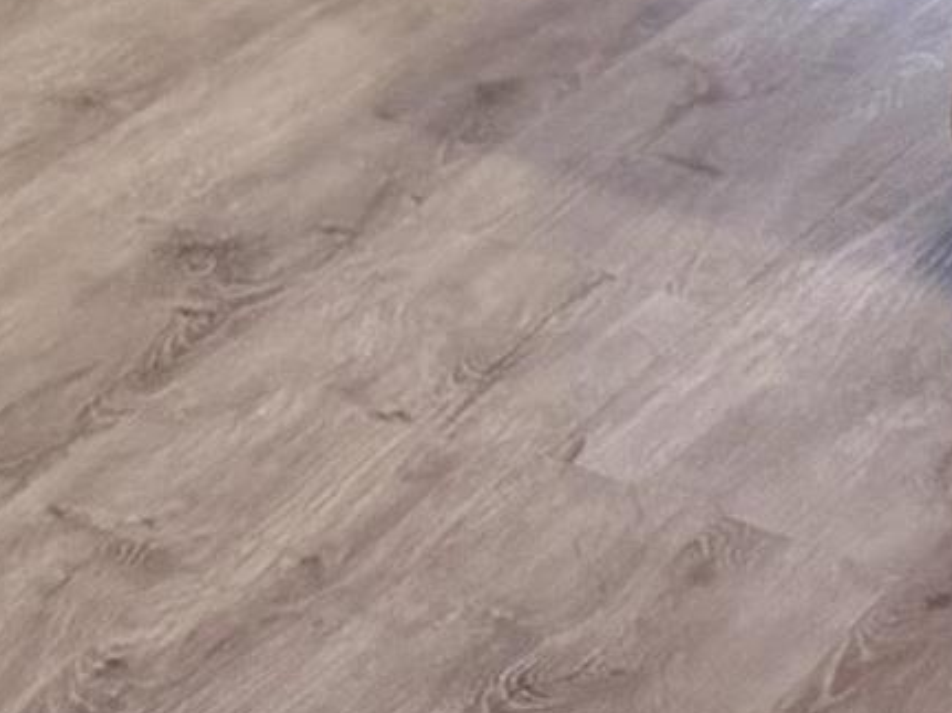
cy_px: -1022
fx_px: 4701
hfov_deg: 8.5
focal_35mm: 171
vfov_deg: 8.0
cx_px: -2346
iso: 125
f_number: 1.78
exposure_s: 1/60
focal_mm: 6.76
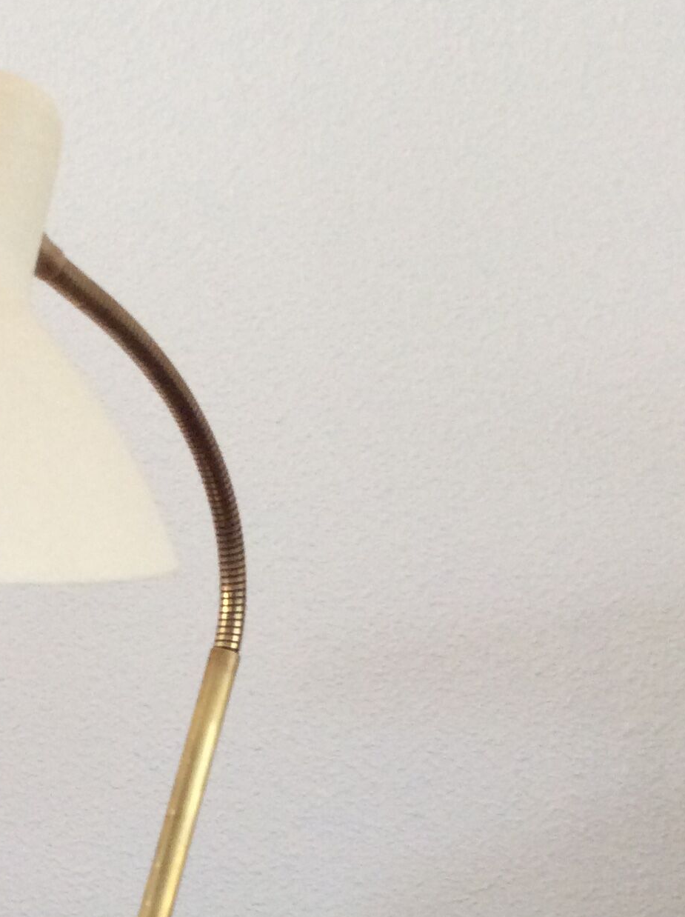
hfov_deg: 21.0
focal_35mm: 67
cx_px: -28
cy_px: 584
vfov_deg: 28.9
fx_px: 1772
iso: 125
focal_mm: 3.3
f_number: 2.4
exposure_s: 1/25
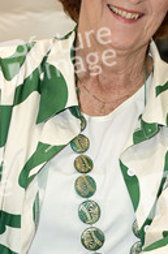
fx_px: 781
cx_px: 87
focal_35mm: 111
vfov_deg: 18.5
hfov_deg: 12.3
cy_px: 124
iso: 1600
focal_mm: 54
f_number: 5.6
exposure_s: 1/125
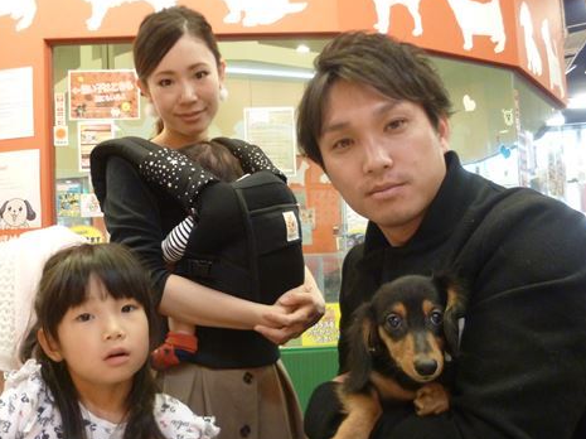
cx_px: 237
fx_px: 524
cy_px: 251
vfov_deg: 45.3
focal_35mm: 31
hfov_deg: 58.0
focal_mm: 4.3
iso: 400
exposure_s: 1/50
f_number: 2.5
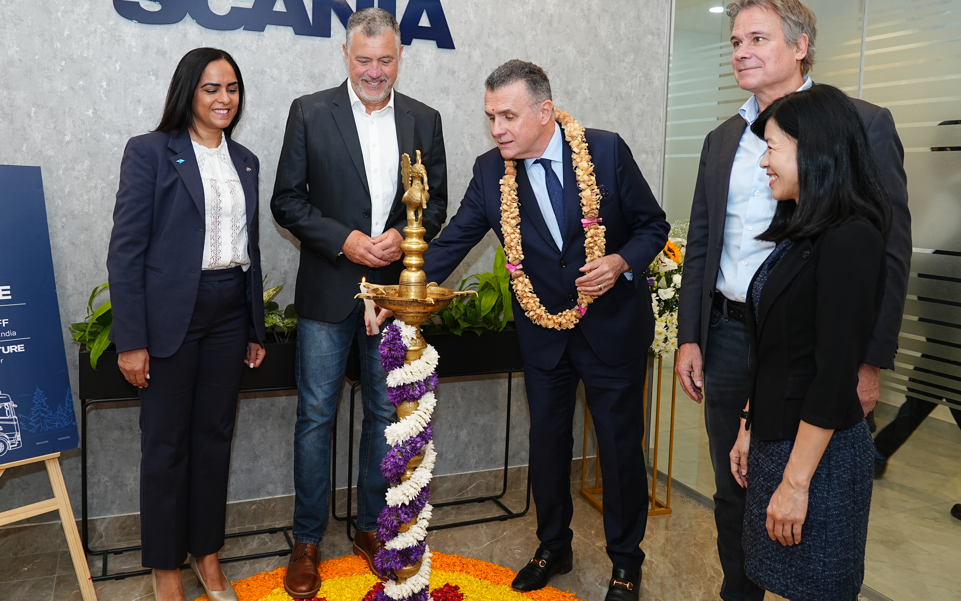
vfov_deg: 41.7
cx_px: 455
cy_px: 244
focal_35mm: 30
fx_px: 786
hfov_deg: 62.9
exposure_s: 1/125
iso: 800
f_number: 4
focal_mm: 24
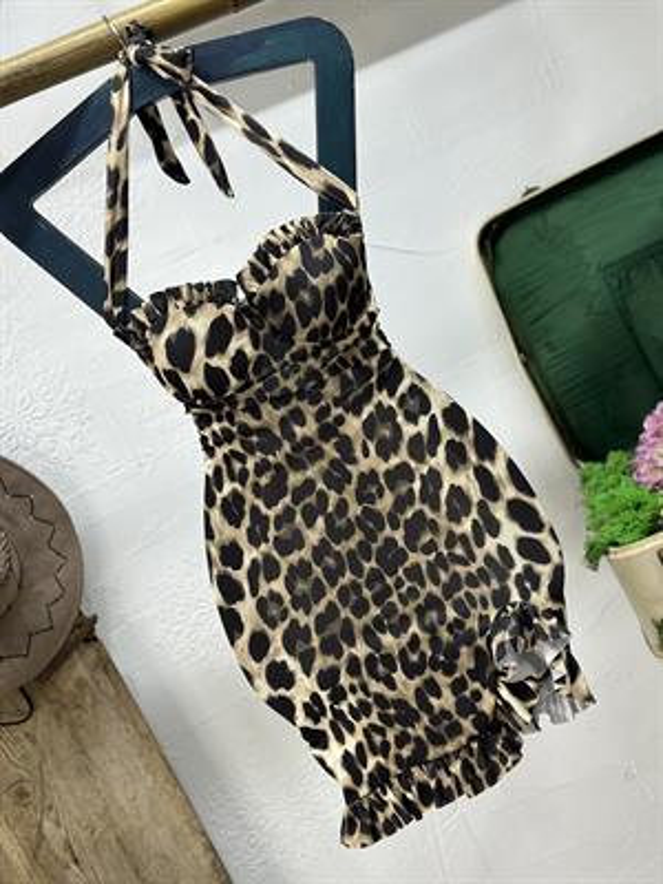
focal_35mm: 48
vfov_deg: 39.7
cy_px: 442
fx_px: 1226
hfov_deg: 30.3
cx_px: 332
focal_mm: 6.86
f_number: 1.78
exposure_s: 1/100
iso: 100
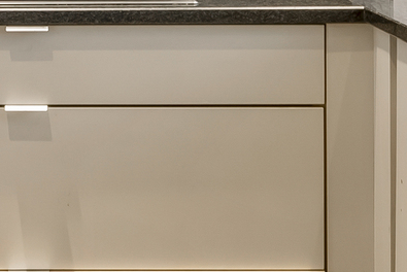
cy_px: -93
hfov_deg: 23.7
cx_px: 116
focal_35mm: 85
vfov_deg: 15.3
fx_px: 962
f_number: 8
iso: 250
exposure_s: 1/3
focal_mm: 14
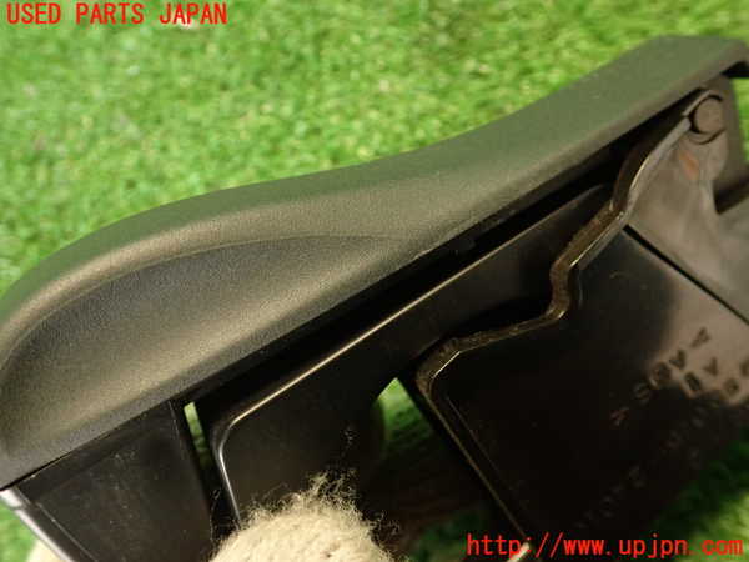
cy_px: 281
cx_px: 374
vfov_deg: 44.2
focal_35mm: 32
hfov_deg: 56.8
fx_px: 692
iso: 640
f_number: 2.4
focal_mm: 5.79
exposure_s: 1/30
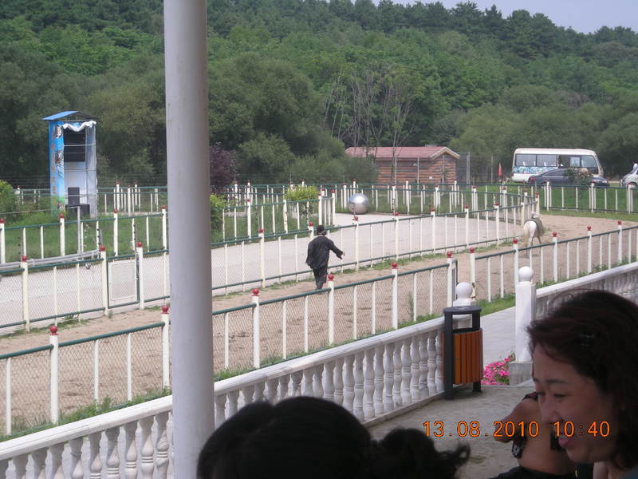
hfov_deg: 18.7
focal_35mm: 105
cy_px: 240
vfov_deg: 14.1
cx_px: 319
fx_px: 1935
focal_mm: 17.1
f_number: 4.7
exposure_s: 1/316
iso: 50
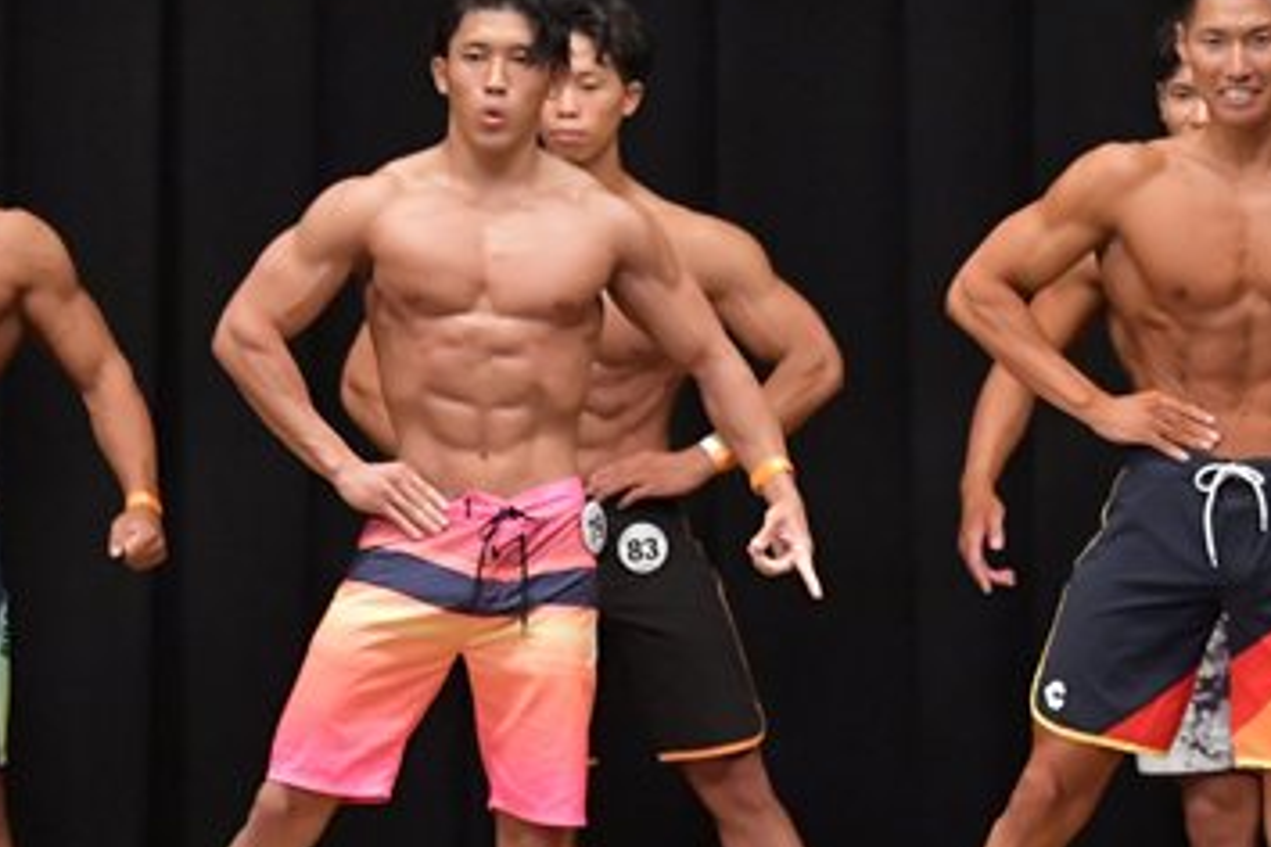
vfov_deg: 3.6
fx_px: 13450
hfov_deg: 5.4
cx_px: 504
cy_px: 596
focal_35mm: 381
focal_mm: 116
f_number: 5.6
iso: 6400
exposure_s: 1/400
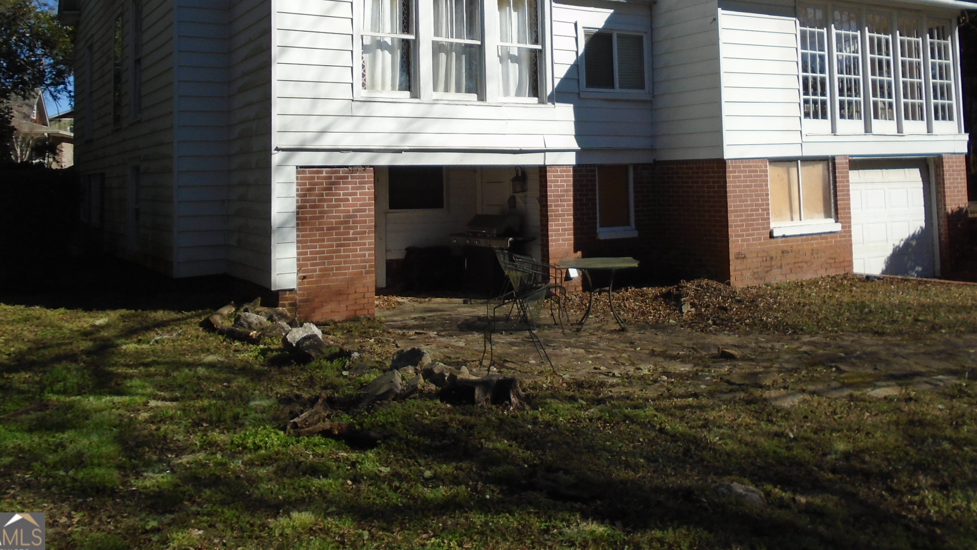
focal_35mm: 34
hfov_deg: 58.0
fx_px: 881
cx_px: 500
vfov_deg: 33.7
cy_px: 116
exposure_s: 1/250
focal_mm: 4.6
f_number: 8
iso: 100
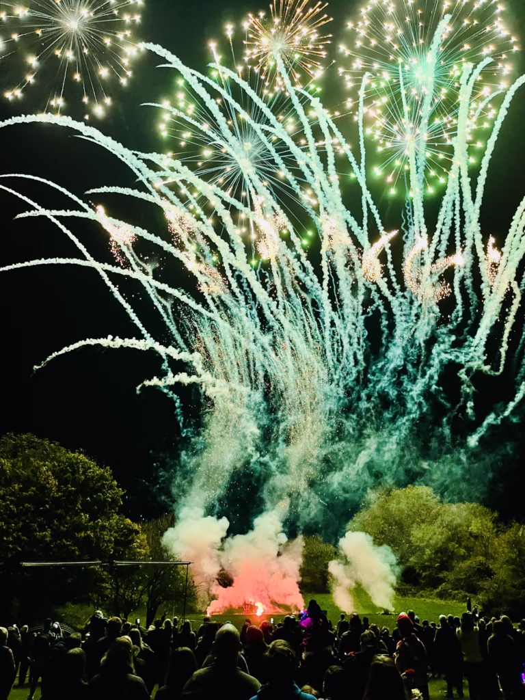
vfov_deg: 67.3
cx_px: 262
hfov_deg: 53.1
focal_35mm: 26
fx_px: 526
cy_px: 350
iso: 500
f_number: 1.6
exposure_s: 1/57
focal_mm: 5.1
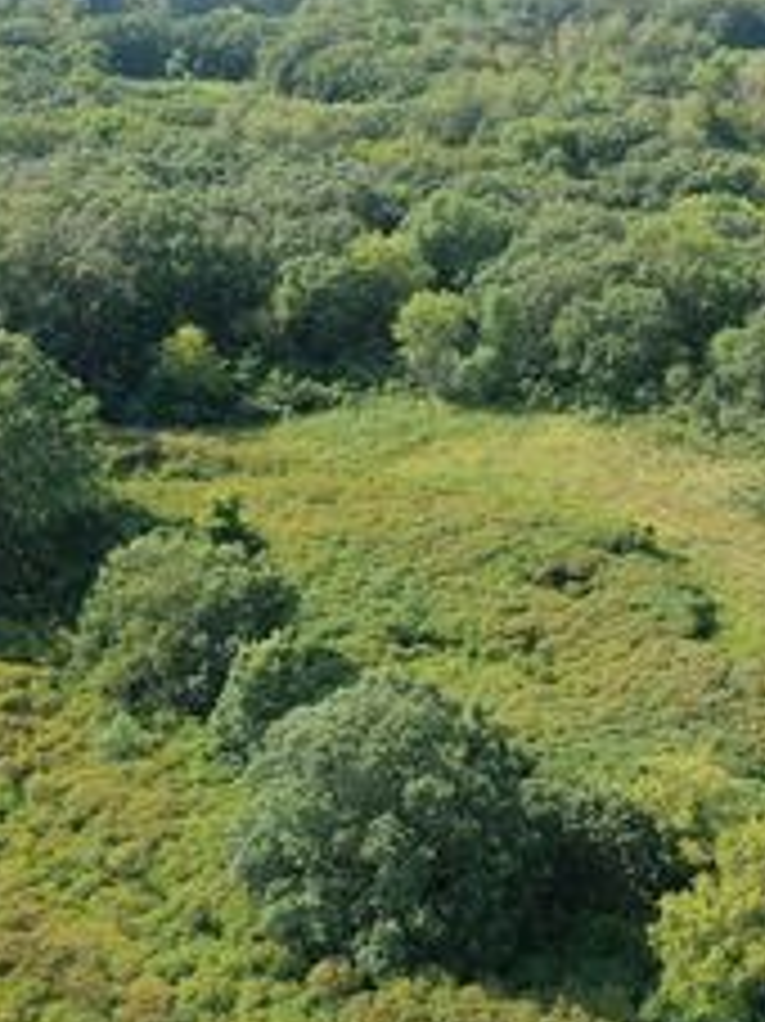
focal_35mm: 51
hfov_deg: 27.7
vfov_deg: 37.5
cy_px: 475
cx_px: 657
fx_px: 1504
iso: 100
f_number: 4
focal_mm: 10.26
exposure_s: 1/400
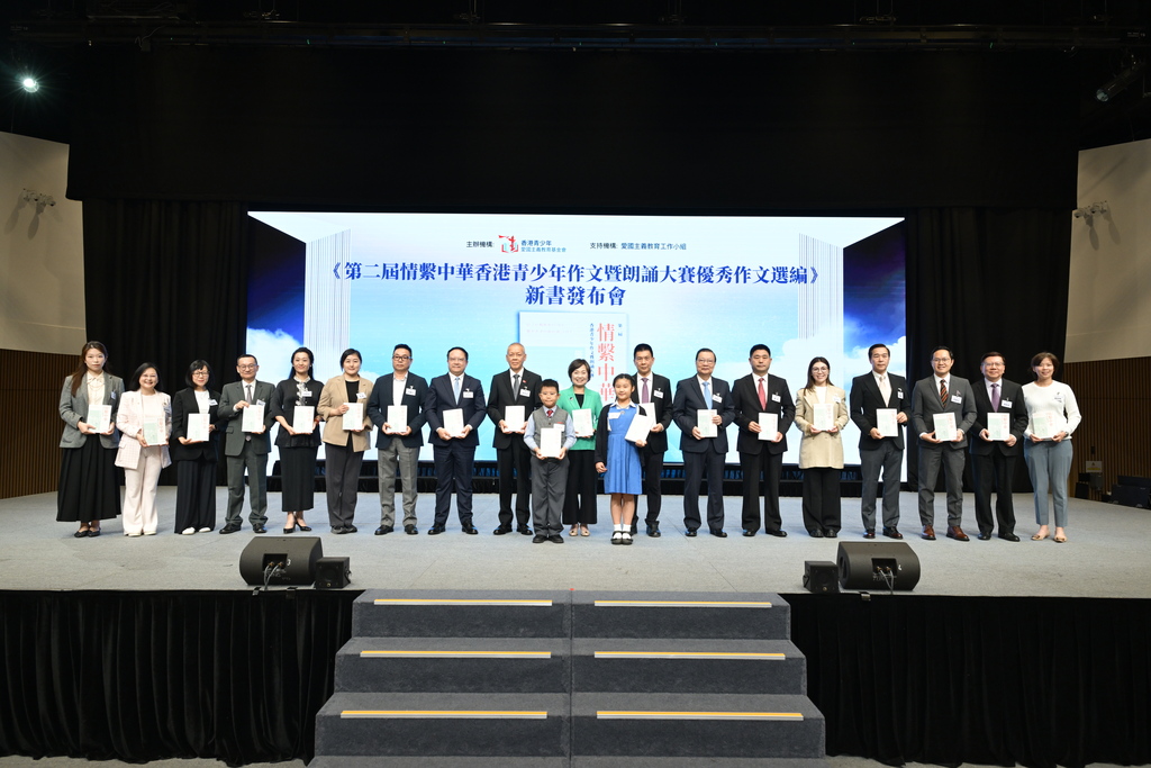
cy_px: 384
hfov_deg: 73.7
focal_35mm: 24
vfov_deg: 53.1
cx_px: 576
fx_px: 767
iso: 1000
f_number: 5.6
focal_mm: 24
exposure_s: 1/125
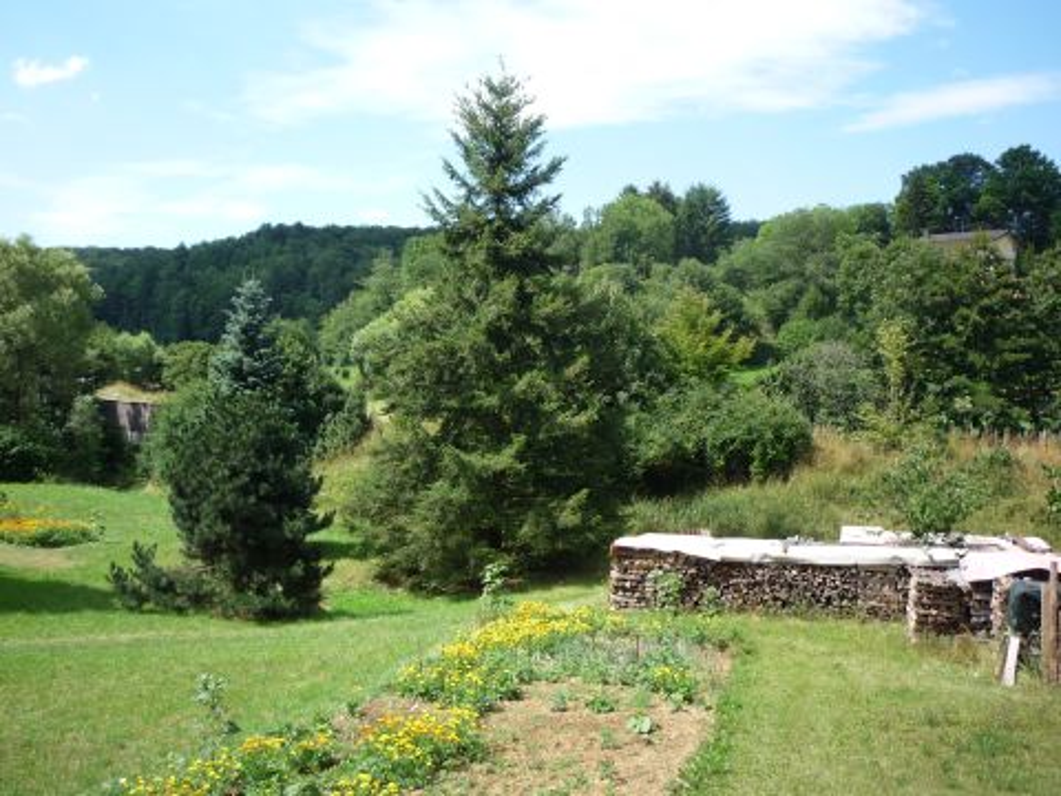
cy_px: 398
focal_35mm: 35
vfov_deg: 40.7
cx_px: 530
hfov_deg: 52.6
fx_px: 1073
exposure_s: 1/320
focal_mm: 5.2
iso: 100
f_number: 4
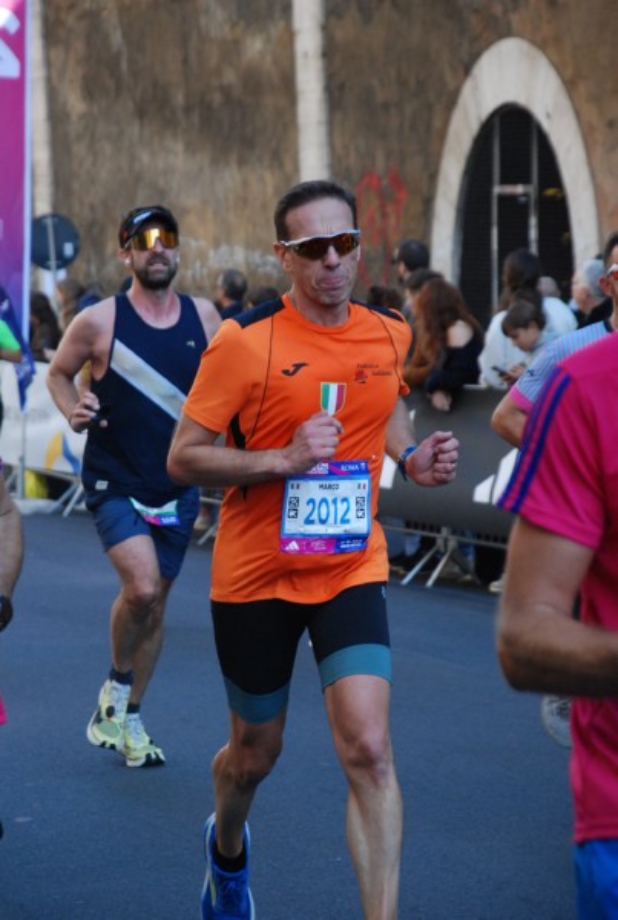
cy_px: 460
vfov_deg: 13.0
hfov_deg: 8.8
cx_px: 309
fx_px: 4034
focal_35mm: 158
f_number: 5.6
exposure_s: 1/500
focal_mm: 105
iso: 1000
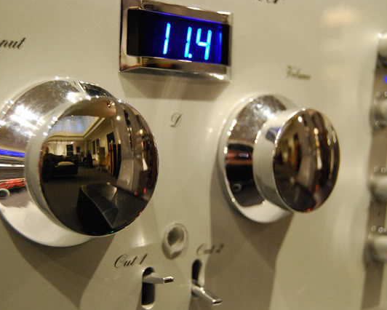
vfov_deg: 28.9
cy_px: 155
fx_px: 602
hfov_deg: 35.6
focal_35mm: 53
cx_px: 176
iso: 1600
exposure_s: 1/25
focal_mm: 31
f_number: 4.5
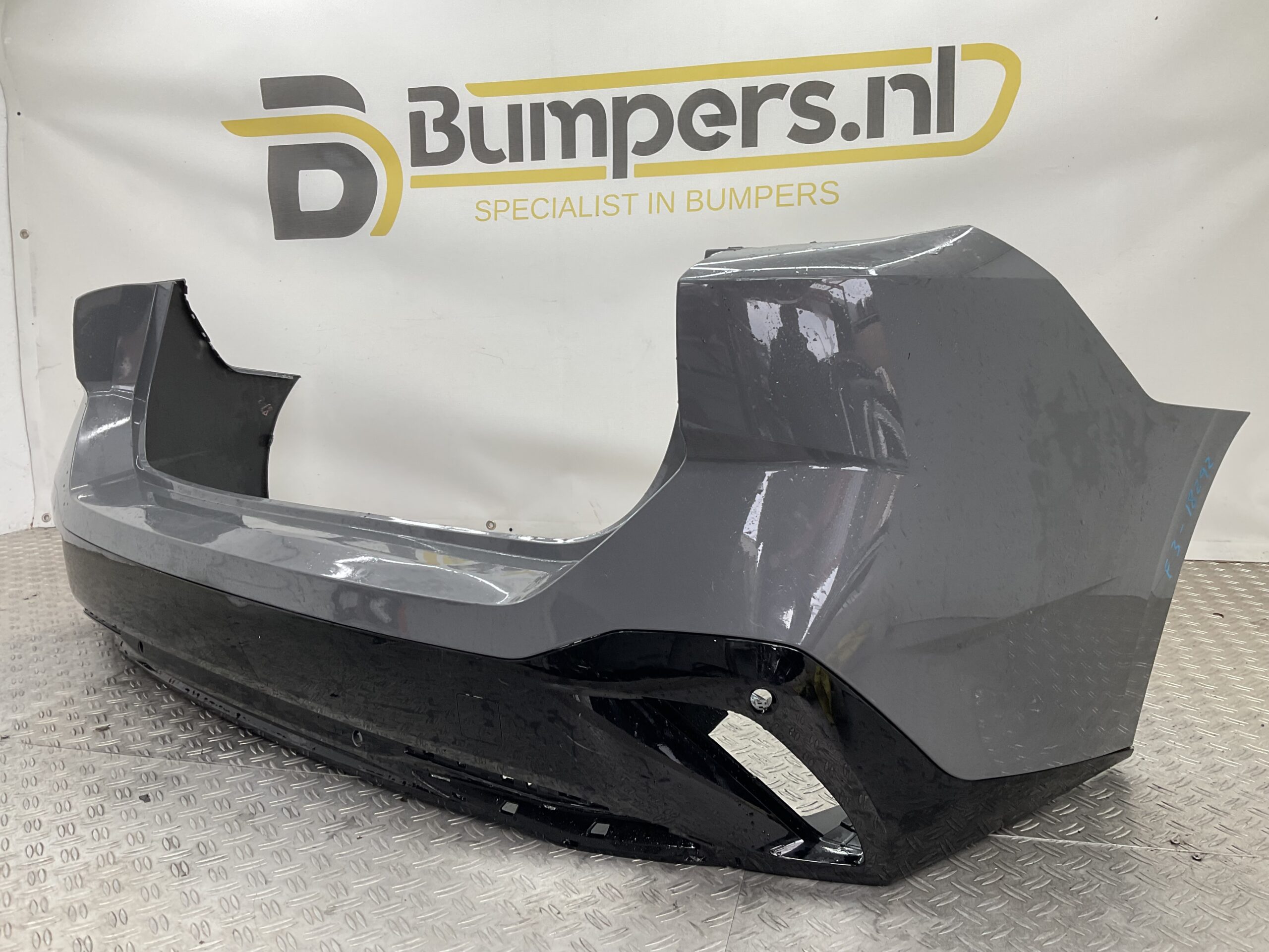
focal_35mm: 29
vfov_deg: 48.2
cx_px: 634
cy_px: 476
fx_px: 1063
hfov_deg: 61.7
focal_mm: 3
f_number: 1.8
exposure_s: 1/120
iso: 25
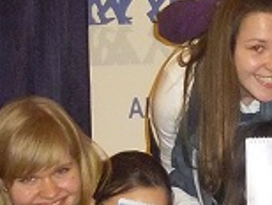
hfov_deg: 13.0
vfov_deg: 9.9
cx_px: 279
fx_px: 1180
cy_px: 110
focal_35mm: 150
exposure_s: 1/50
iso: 292
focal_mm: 4.9
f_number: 3.2
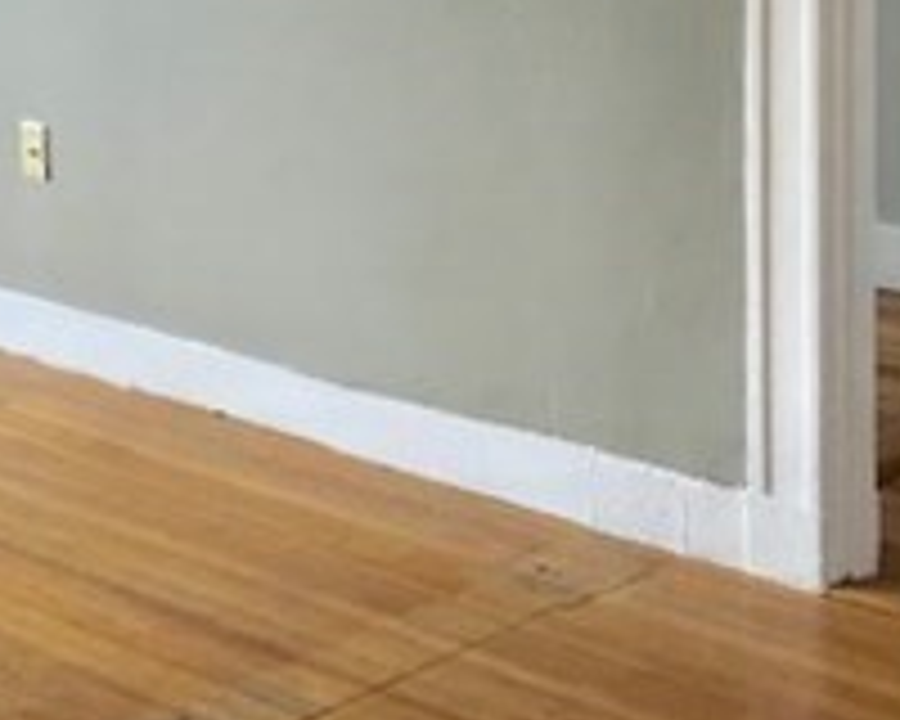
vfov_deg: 17.5
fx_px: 2184
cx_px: -279
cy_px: -234
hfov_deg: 21.1
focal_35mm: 82
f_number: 1.8
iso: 25
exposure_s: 1/120
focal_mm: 3.99
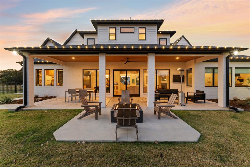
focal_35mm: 15
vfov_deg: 77.3
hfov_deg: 100.4
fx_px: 104
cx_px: 125
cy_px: 84
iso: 200
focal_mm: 10
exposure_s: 2
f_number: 8
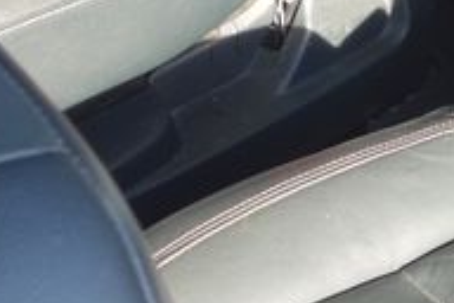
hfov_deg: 12.9
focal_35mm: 149
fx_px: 1879
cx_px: 724
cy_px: -110
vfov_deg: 9.0
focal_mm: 10.4
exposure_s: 1/100
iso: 125
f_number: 3.2
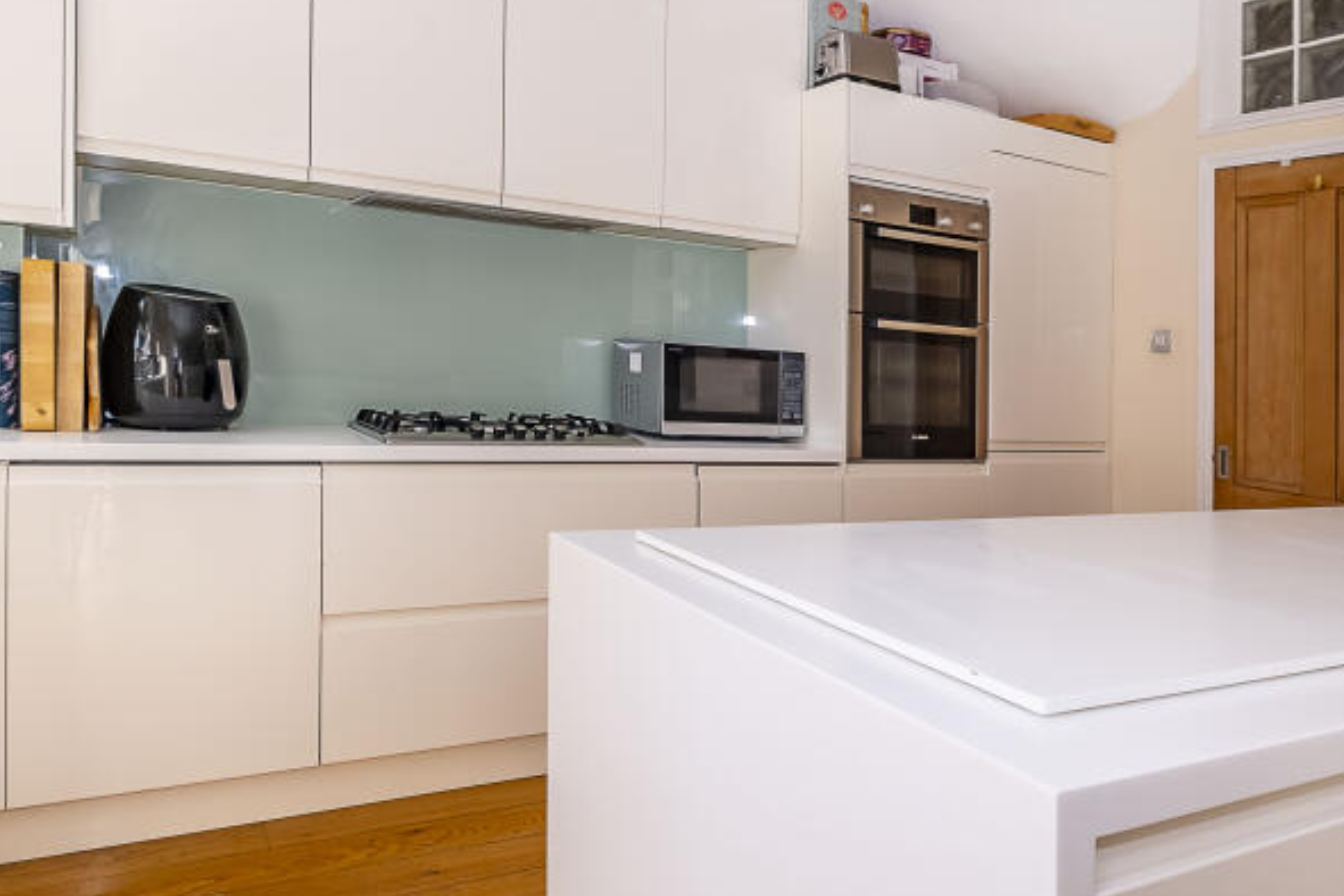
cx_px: 778
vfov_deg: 49.1
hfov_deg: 69.0
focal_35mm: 26
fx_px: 971
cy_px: 342
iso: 320
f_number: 4.5
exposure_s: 1/160
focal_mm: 10
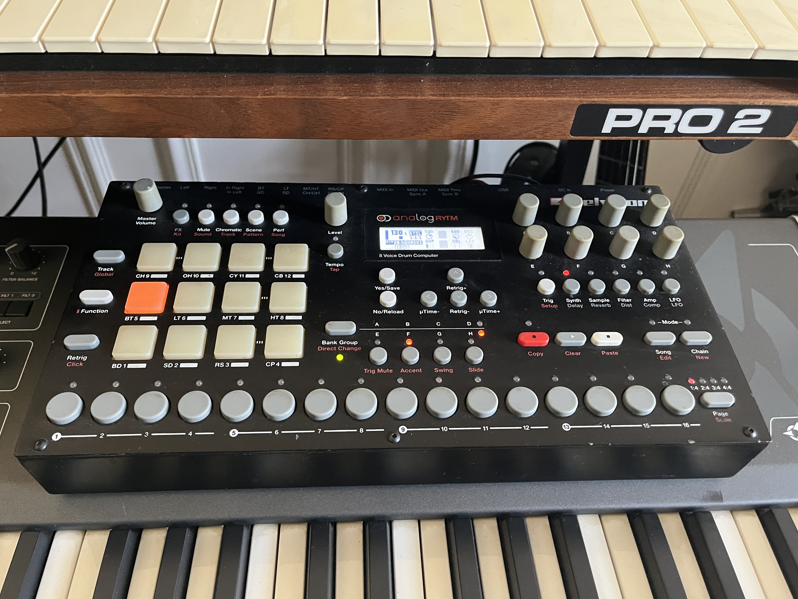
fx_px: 622
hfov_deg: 65.3
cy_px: 295
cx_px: 390
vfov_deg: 51.3
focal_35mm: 27
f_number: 1.6
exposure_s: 1/53
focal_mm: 5.1
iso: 500
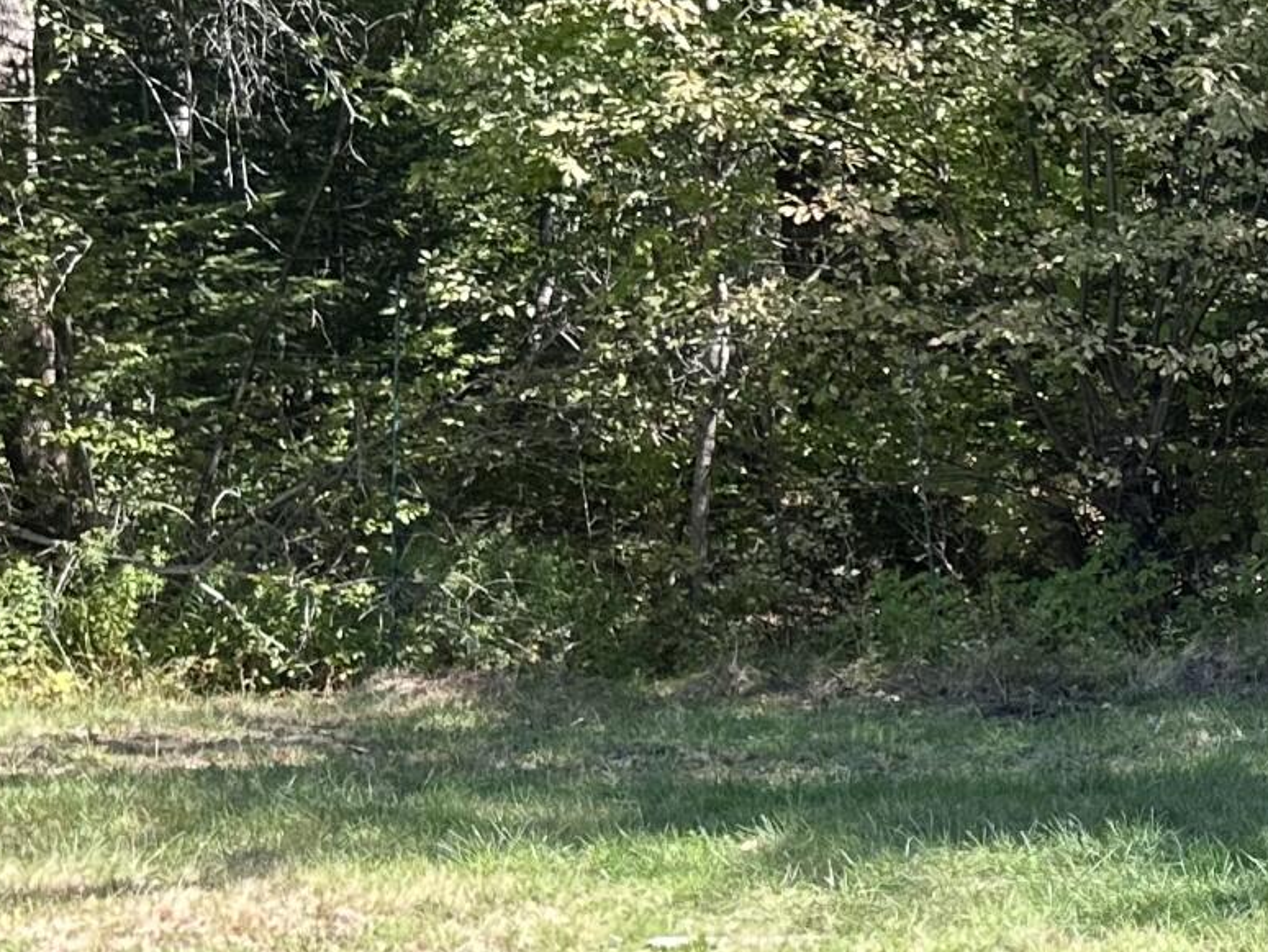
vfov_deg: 15.8
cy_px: 778
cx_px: 2071
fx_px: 3408
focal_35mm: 93
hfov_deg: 18.0
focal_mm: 6.86
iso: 80
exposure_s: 1/431
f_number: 1.78
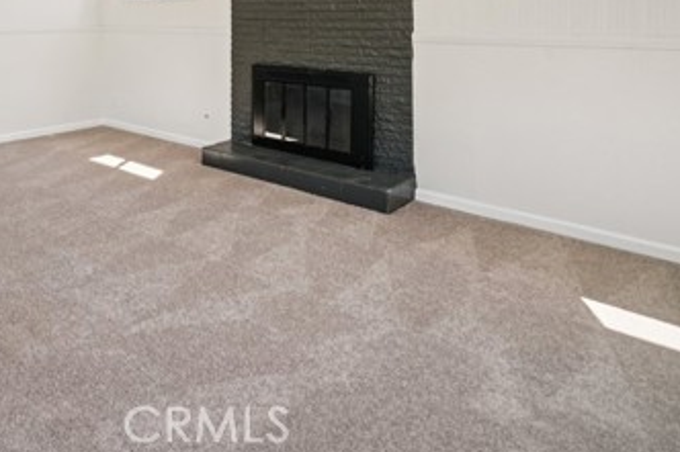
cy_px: 18
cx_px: 59
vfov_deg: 42.5
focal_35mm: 27
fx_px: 510
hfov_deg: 57.2
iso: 100
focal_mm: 14
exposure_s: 1/30
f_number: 8
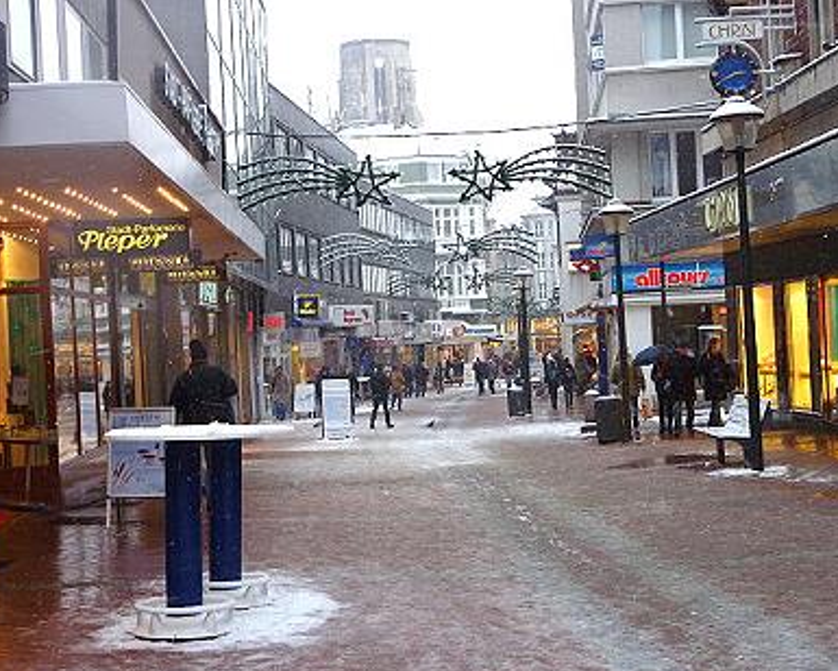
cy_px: 341
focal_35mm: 67
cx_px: 435
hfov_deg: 28.3
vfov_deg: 22.8
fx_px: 1662
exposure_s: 1/80
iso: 160
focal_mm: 10.3
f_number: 4
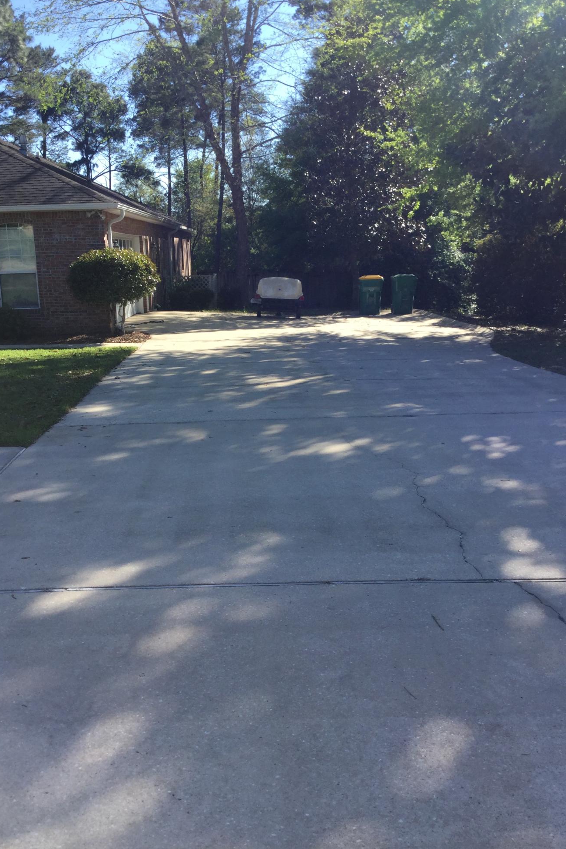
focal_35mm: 33
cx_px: 259
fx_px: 778
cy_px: 428
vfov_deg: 57.2
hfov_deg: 39.9
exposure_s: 1/539
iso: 25
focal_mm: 3.3
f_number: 2.4
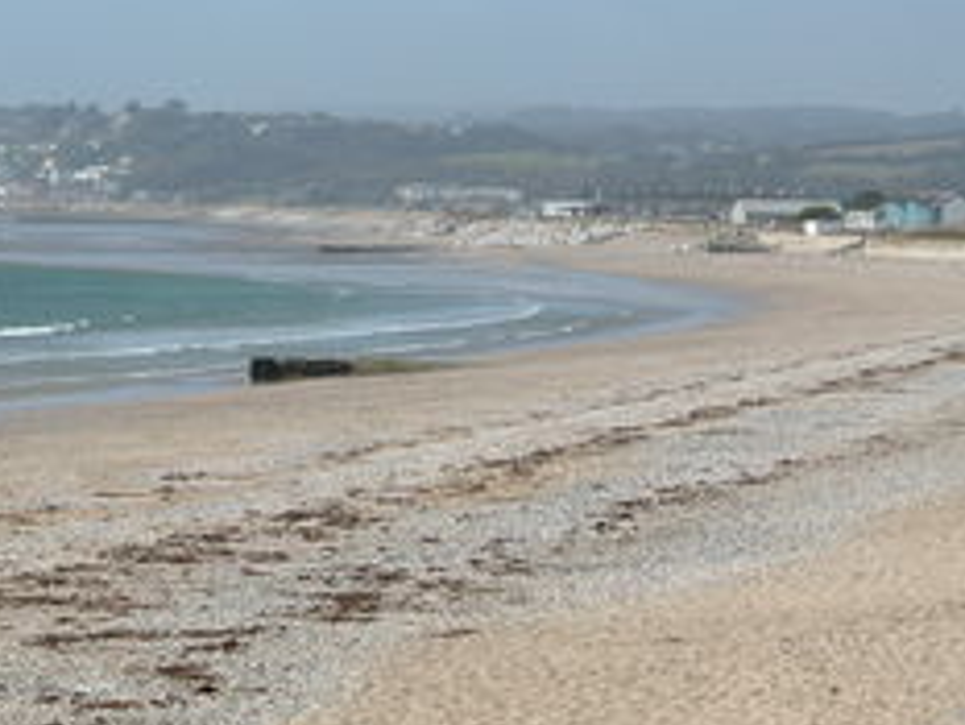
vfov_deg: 7.5
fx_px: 5550
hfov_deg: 9.9
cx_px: 141
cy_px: 170
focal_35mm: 199
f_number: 5.9
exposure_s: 1/472
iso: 100
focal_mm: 29.5
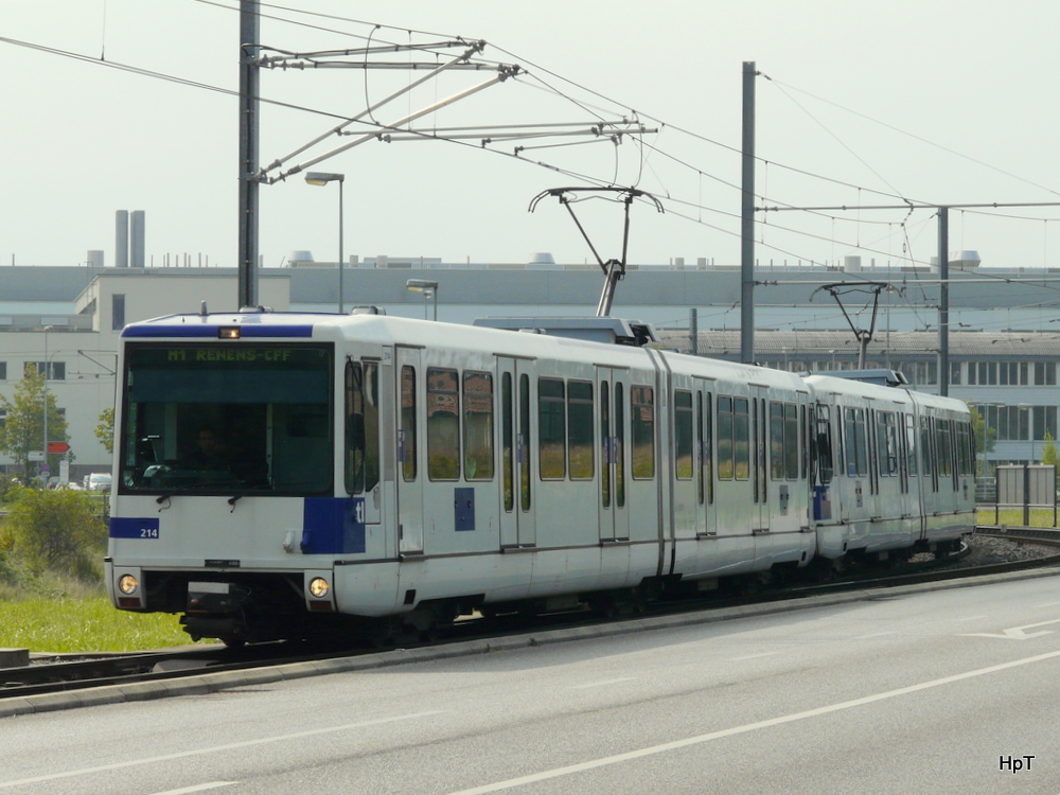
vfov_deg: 9.8
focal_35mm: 151
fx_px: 4624
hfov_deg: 13.1
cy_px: 398
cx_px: 530
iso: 100
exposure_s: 1/500
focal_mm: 24.7
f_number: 6.3
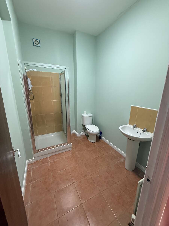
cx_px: 84
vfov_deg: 102.1
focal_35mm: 14
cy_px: 113
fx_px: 91
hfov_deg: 85.7
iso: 320
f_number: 2.2
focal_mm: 2.22
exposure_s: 1/50
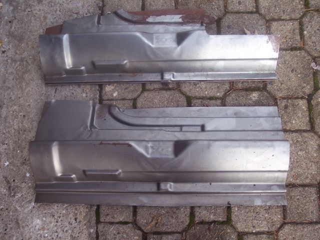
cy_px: 120
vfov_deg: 36.8
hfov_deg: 47.9
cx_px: 160
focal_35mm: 39
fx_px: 361
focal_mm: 8
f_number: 3.4
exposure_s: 1/125
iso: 100
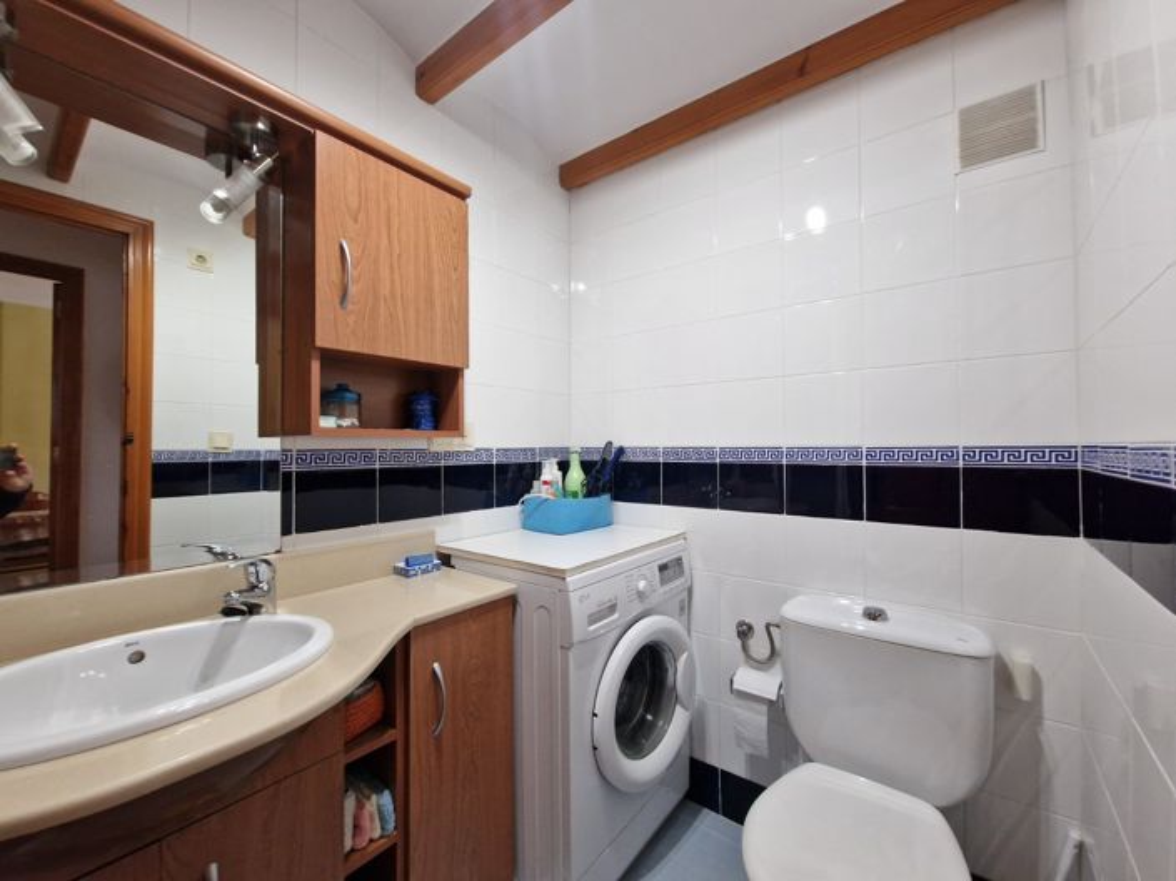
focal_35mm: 13
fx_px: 441
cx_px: 588
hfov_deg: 106.2
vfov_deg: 89.9
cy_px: 440
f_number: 2.2
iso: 400
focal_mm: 2.2
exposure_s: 1/50
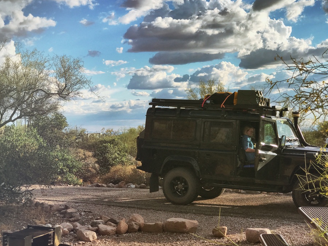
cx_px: 181
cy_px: 129
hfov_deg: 30.2
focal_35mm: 64
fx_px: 606
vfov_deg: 22.9
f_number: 2.8
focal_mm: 6.6
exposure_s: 1/812
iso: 20
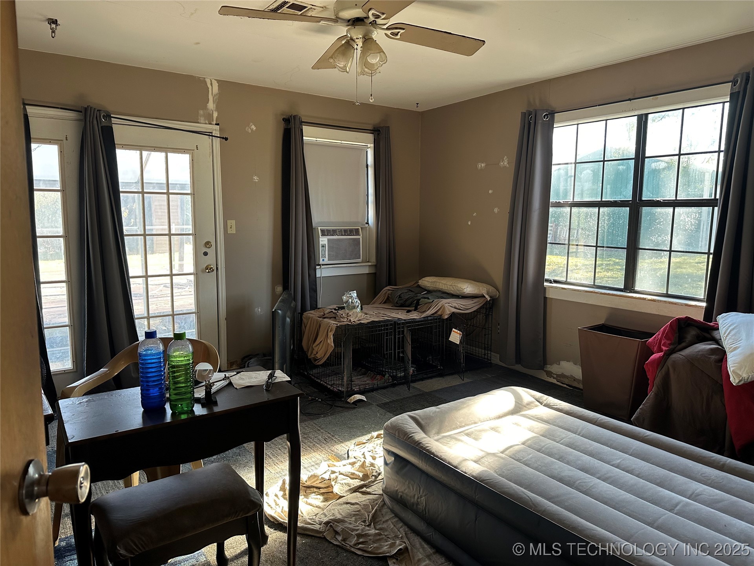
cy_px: 283
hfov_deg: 71.6
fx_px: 523
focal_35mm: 24
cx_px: 377
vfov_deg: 56.8
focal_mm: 6.86
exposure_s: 1/121
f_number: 1.78
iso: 160
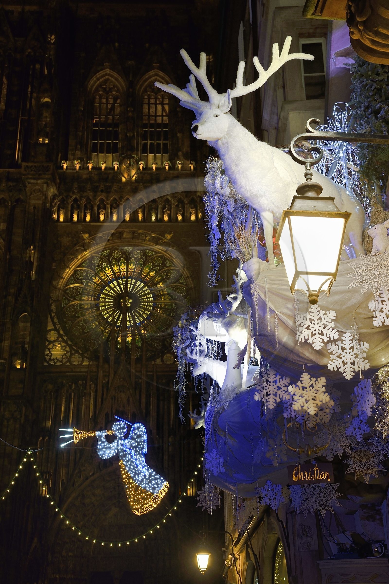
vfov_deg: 42.8
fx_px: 746
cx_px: 194
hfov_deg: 29.2
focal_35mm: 46
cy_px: 292
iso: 800
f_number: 6.3
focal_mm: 46
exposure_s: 1/50
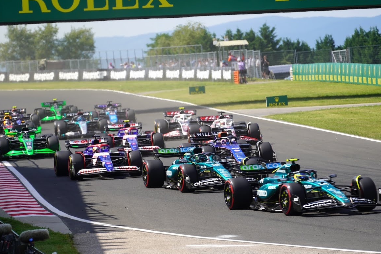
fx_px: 4105
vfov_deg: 3.5
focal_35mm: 388
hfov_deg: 5.3
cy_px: 114
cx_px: 148
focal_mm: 300
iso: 100
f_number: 5.6
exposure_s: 1/500
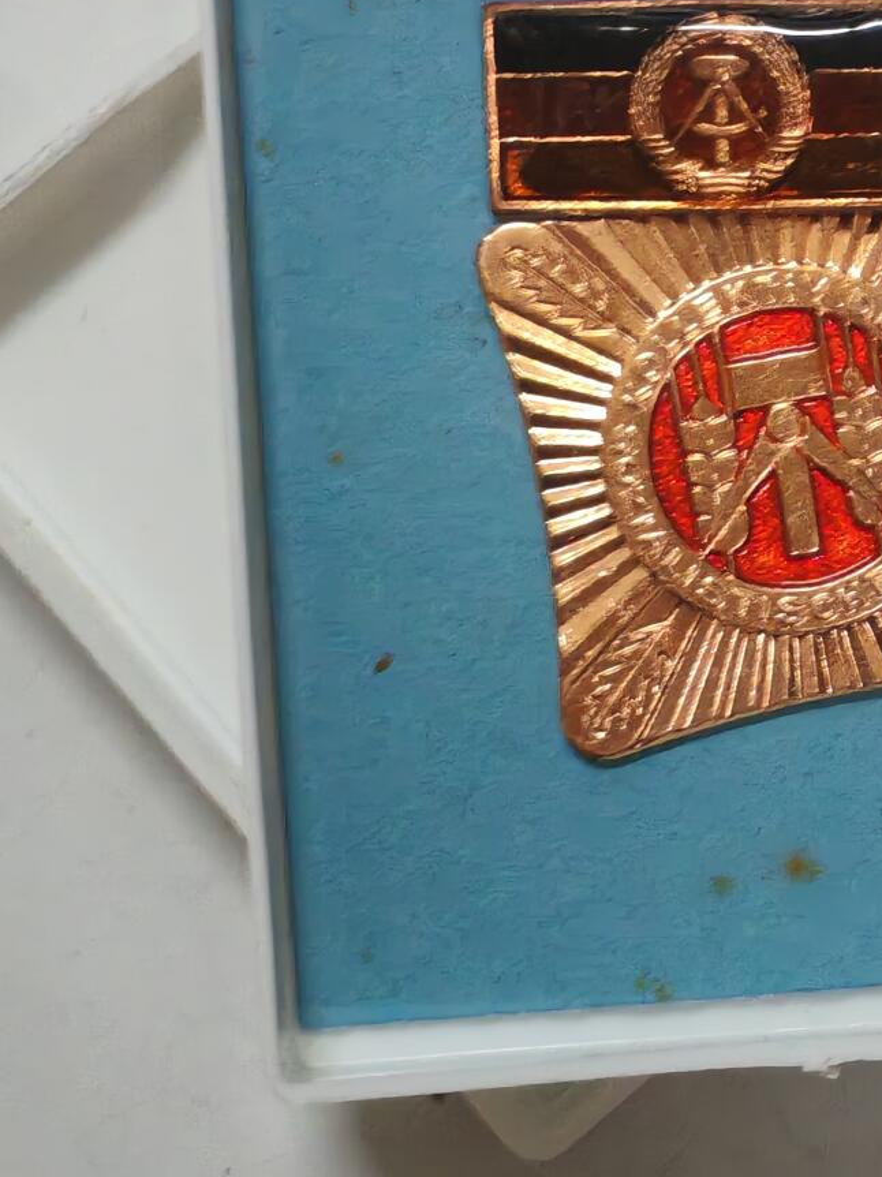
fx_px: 4827
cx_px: 791
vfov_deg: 13.9
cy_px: 472
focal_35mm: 142
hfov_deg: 10.4
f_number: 1.95
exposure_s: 1/33
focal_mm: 5.52
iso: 800
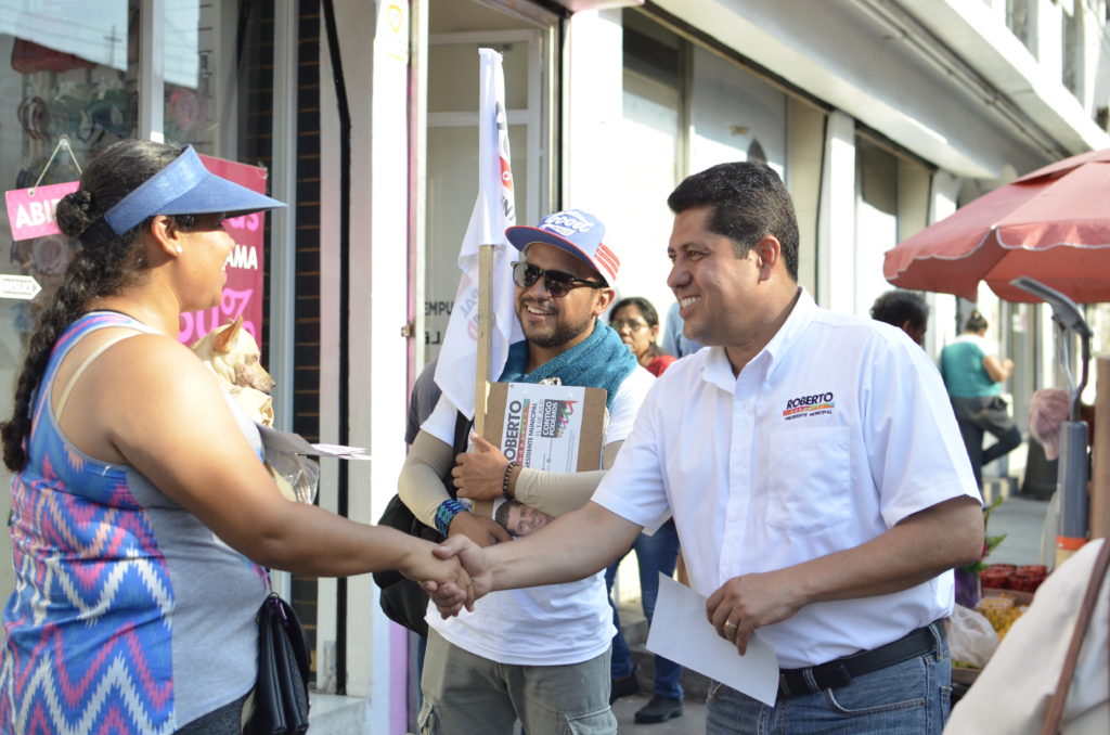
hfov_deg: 37.9
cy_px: 368
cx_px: 555
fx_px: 1615
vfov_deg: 25.6
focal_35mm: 52
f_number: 3.2
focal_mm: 35
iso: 800
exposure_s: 1/3200
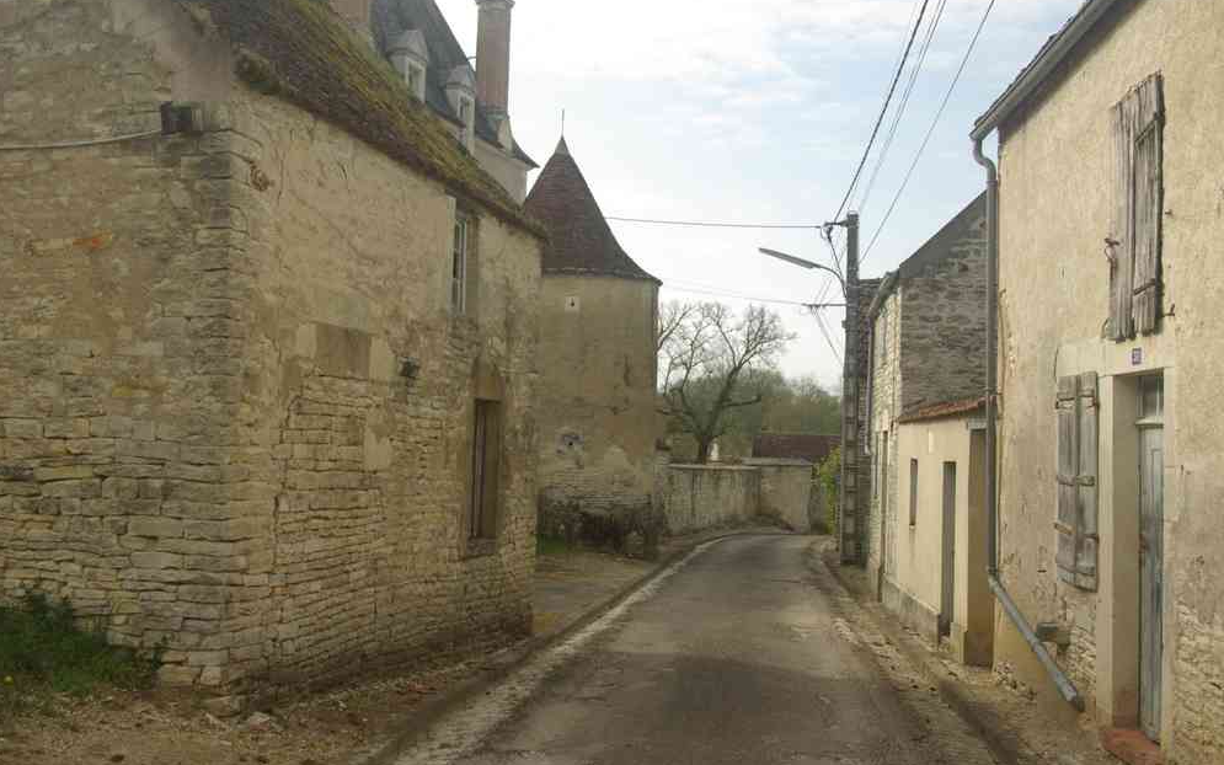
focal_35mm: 40
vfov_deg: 32.0
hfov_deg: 49.3
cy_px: 392
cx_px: 610
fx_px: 1334
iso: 100
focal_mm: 26
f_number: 6.7
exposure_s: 1/180
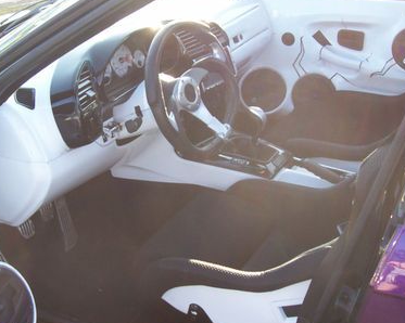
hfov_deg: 33.0
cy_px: 148
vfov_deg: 26.6
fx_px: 683
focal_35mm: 57
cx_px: 175
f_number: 2.7
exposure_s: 1/118
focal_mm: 5.6
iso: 80
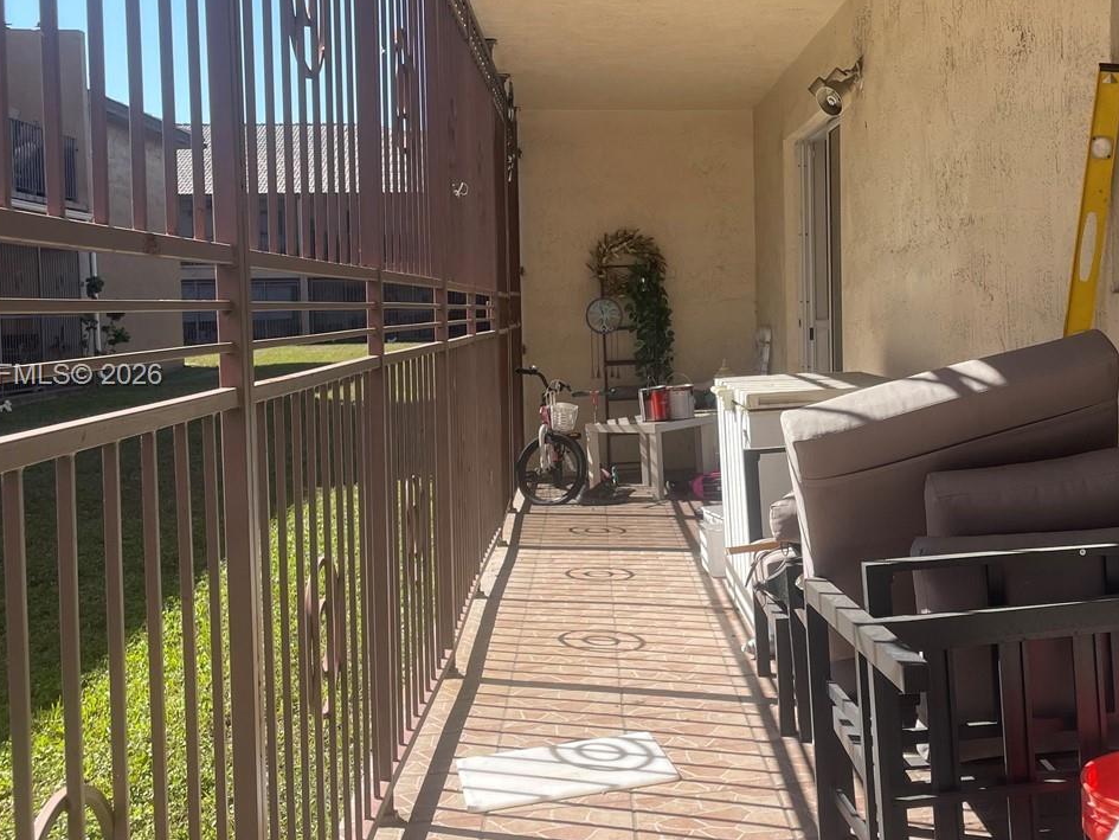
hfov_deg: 42.4
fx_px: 1423
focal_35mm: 44
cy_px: 377
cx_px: 741
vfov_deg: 32.9
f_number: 1.6
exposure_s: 1/1689
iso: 32
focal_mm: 4.2
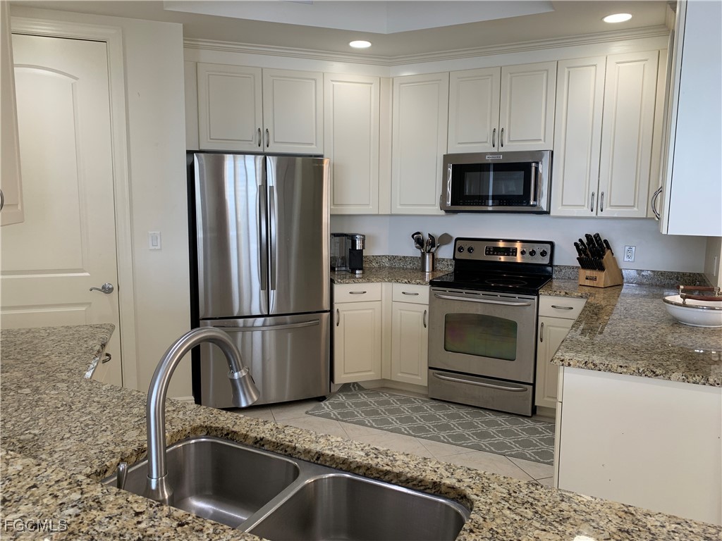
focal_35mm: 26
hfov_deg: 67.3
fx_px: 542
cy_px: 270
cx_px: 361
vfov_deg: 53.1
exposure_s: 1/60
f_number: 1.8
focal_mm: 4.25
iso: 50
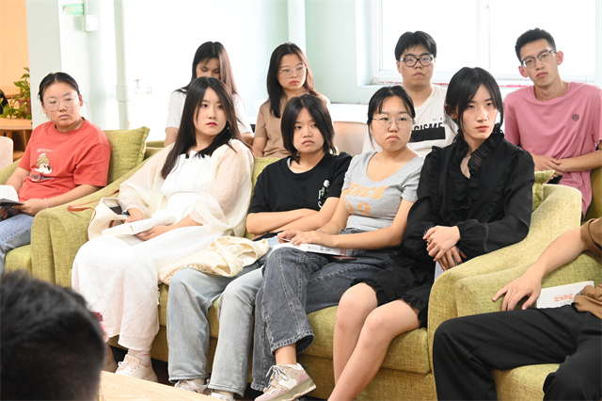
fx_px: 1253
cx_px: 301
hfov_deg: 27.0
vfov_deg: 18.2
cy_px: 200
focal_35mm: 75
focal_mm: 50
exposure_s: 1/60
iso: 5600
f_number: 6.3
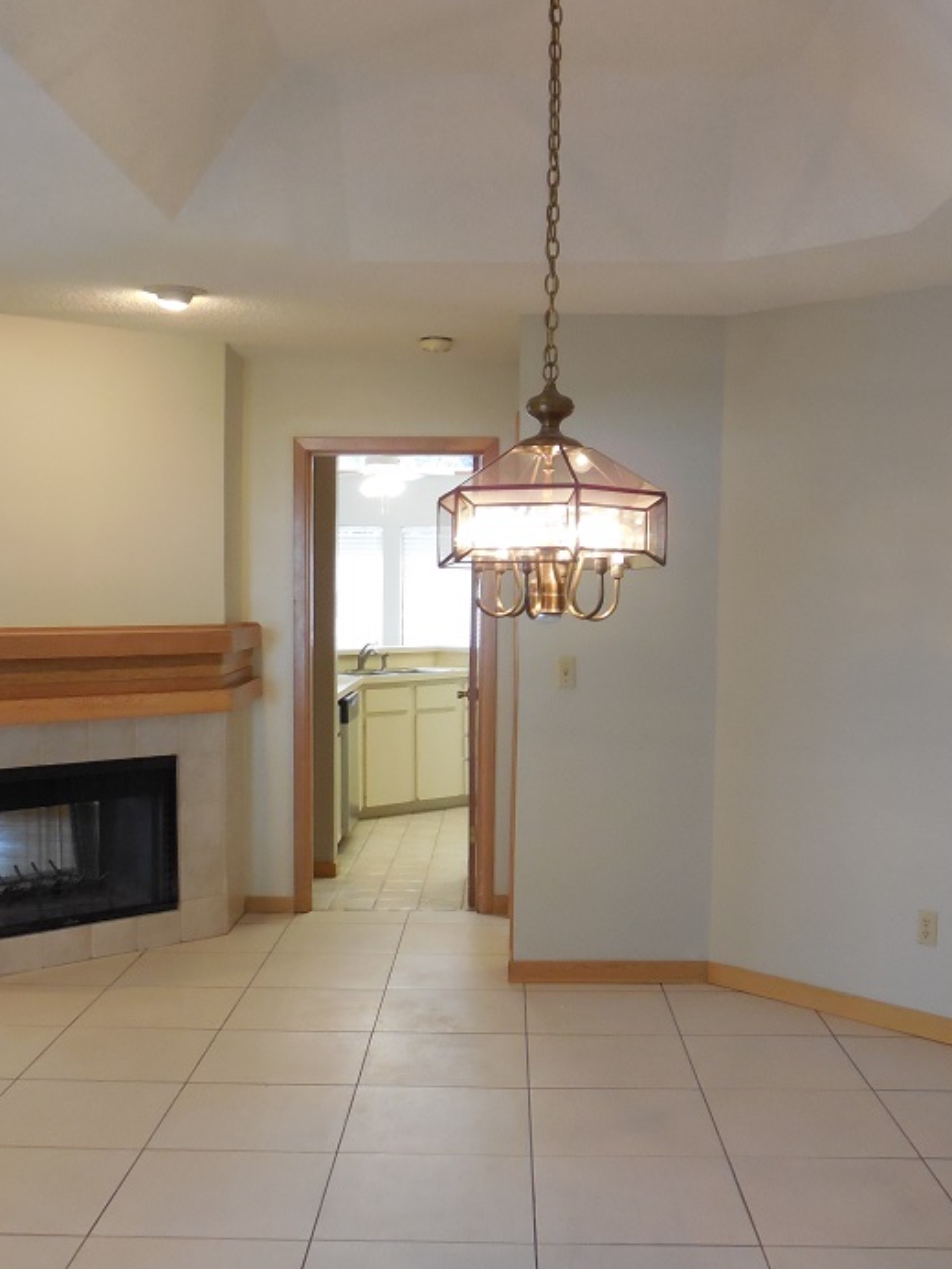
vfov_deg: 46.7
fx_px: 1467
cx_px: 492
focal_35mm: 40
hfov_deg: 36.0
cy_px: 702
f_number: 3.8
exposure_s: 1/30
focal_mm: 5.3
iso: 320
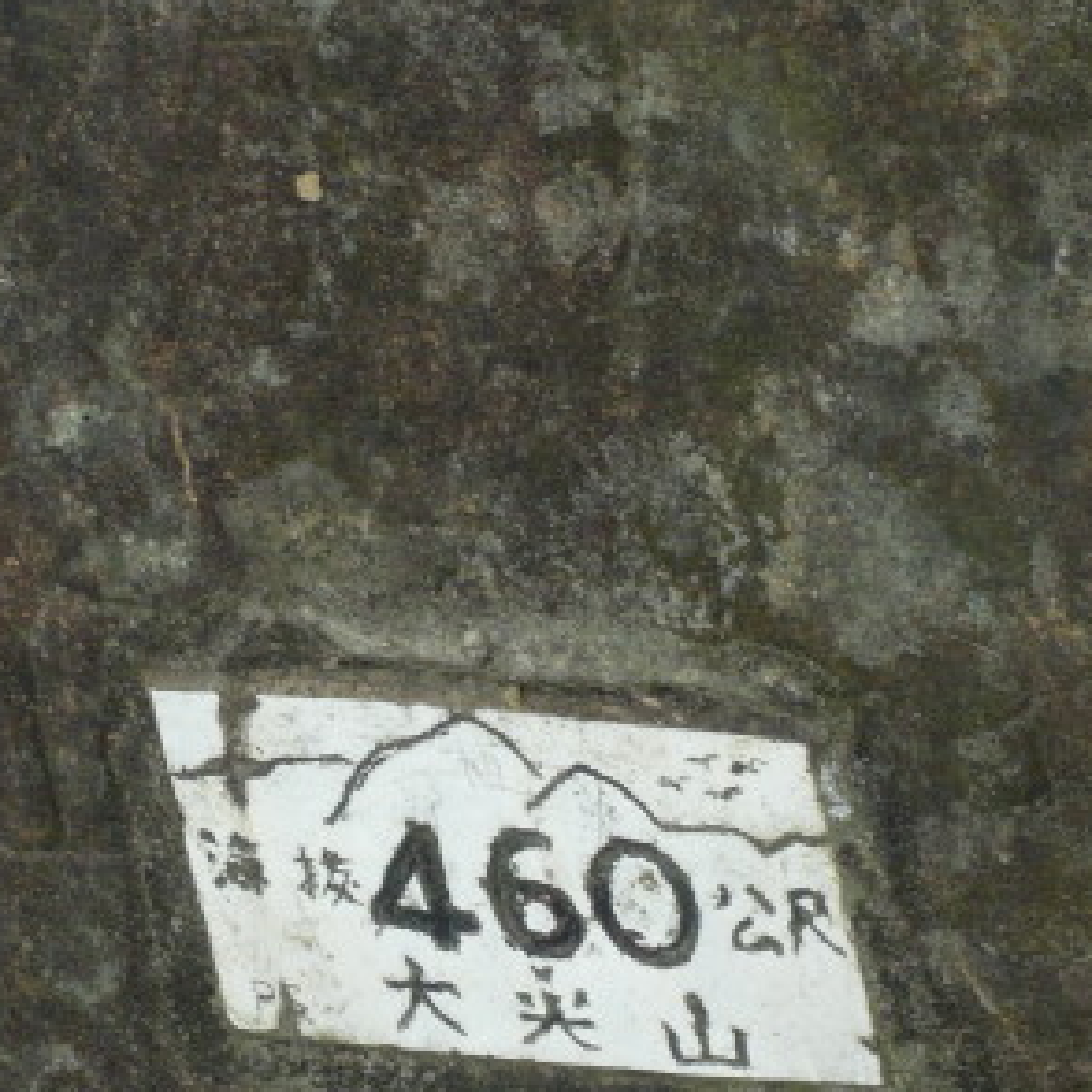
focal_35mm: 239
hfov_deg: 7.3
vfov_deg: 7.3
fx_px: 8530
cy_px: 921
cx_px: 596
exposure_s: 1/320
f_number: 5.6
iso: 100
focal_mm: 16.4
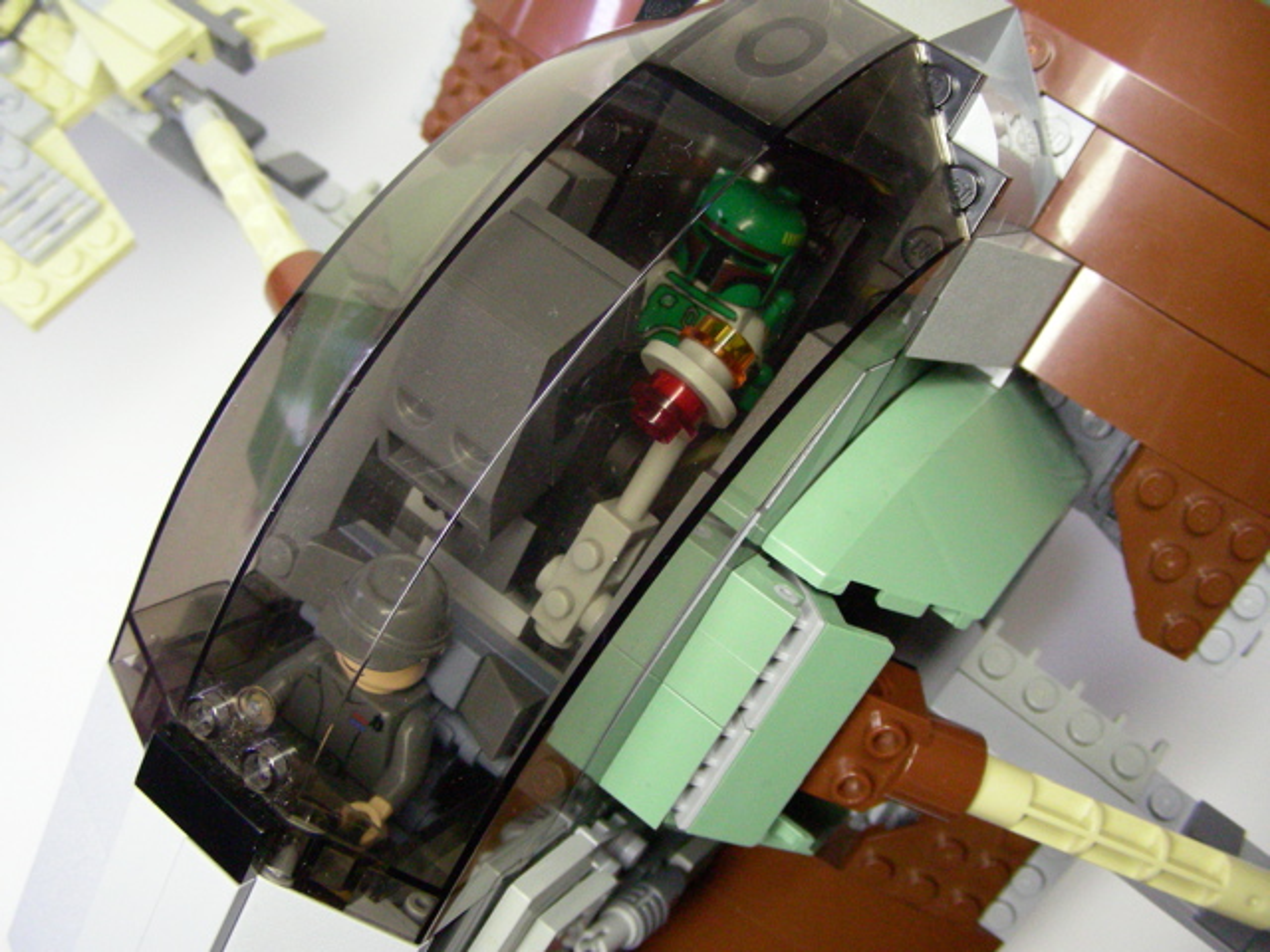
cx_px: 635
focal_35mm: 38
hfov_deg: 49.0
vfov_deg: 37.7
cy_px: 476
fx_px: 1394
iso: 400
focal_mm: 6.3
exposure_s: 1/50
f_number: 3.5
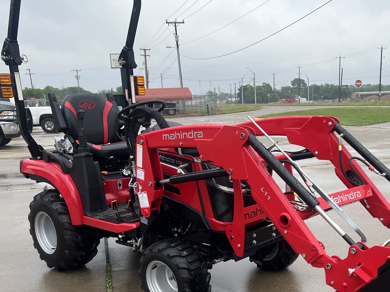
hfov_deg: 43.3
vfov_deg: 33.1
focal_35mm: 43
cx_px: 256
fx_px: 484
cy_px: 211
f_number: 1.5
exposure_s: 1/1280
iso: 50
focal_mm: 5.7
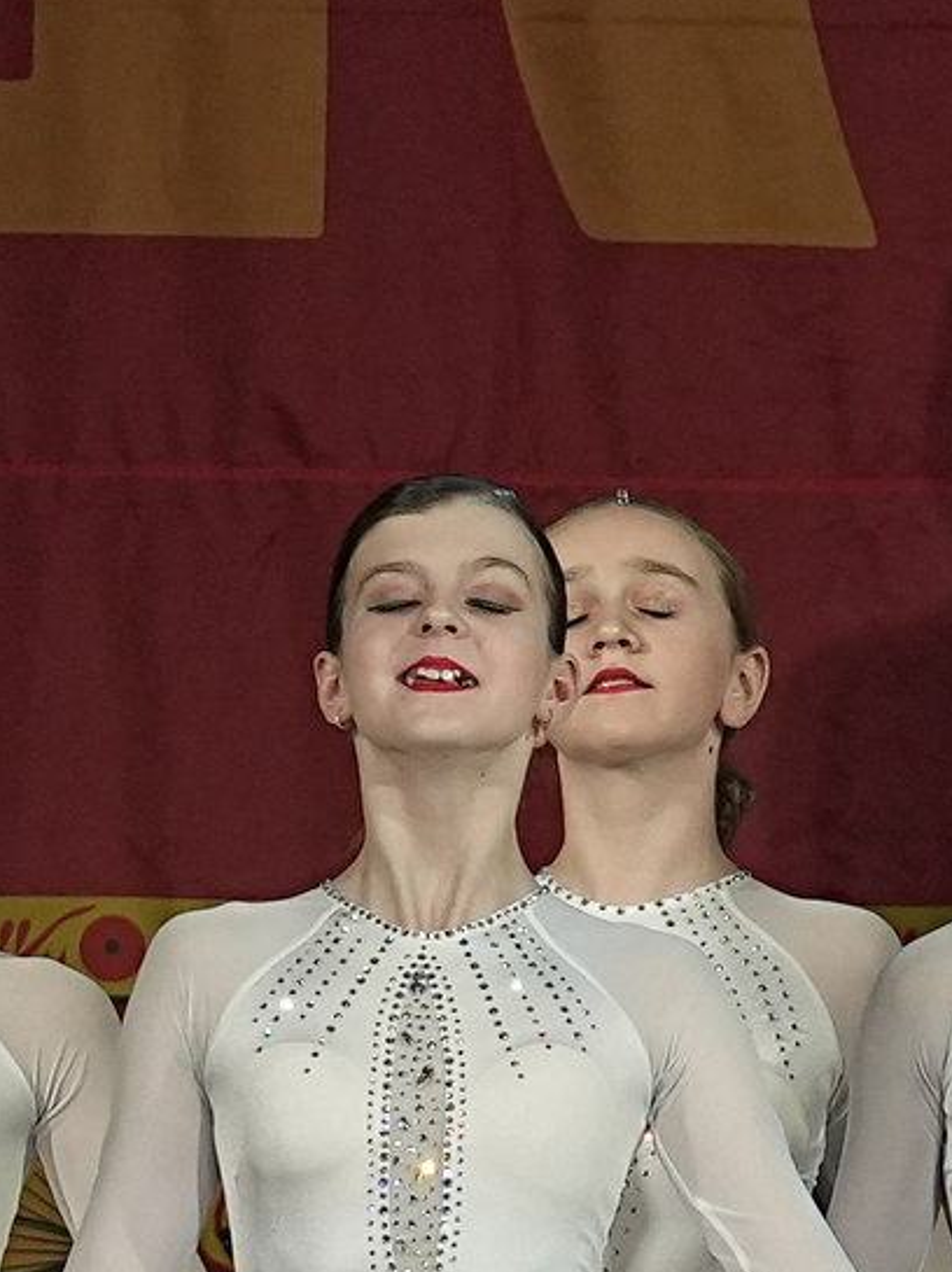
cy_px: -78
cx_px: 1633
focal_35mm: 764
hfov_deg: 1.9
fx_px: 28048
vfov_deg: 2.6
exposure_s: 1/400
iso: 2000
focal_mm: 113
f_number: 4
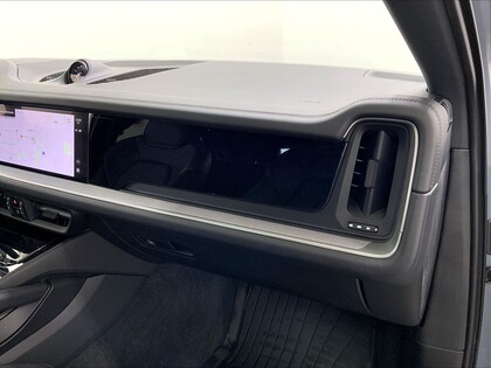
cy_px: 184
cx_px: 246
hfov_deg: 61.7
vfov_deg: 48.2
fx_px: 411
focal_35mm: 29
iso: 64
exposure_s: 1/122
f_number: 1.8
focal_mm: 3
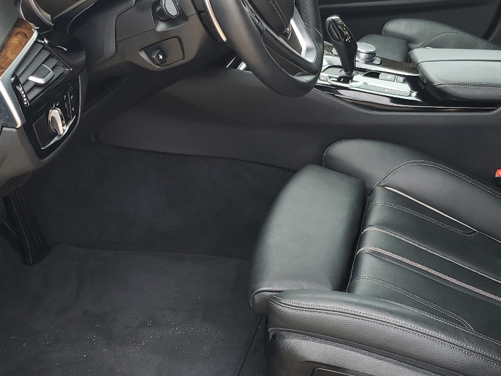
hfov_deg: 36.6
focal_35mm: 52
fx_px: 753
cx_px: 317
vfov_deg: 28.0
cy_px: 148
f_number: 1.5
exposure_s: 1/244
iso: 50
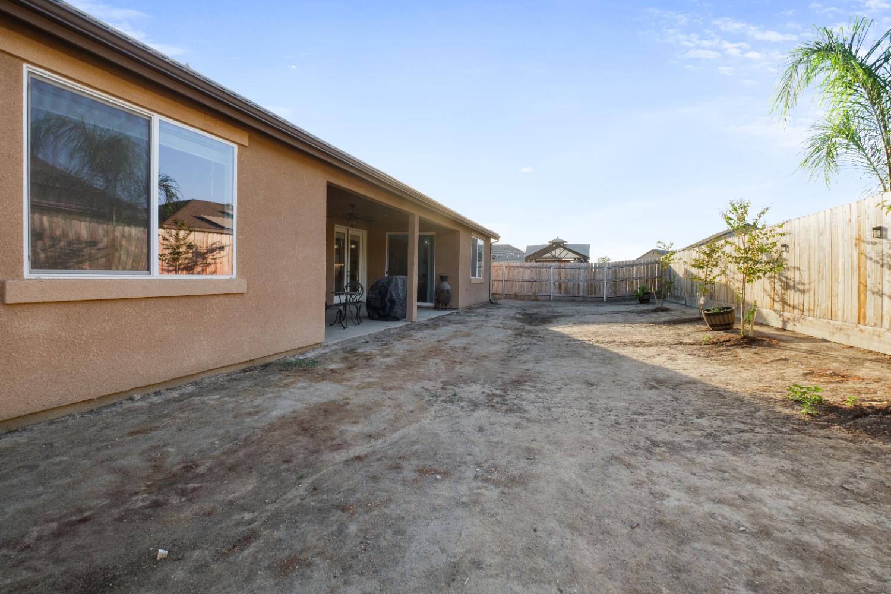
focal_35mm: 15
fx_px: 371
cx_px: 446
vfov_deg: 77.3
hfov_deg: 100.4
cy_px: 297
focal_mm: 10
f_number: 4
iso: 400
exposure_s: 1/500
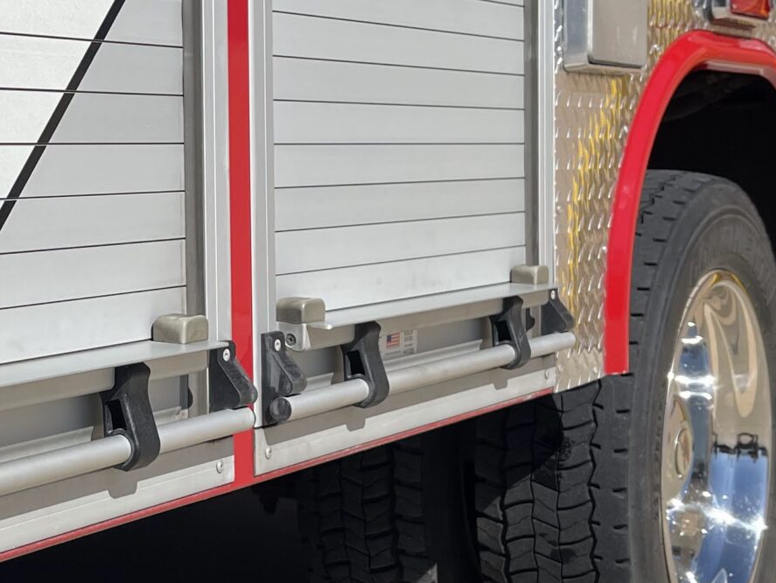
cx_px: 55
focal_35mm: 75
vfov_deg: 19.6
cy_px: 238
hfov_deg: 25.1
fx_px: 1682
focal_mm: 5.1
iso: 32
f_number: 1.6
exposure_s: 1/6250
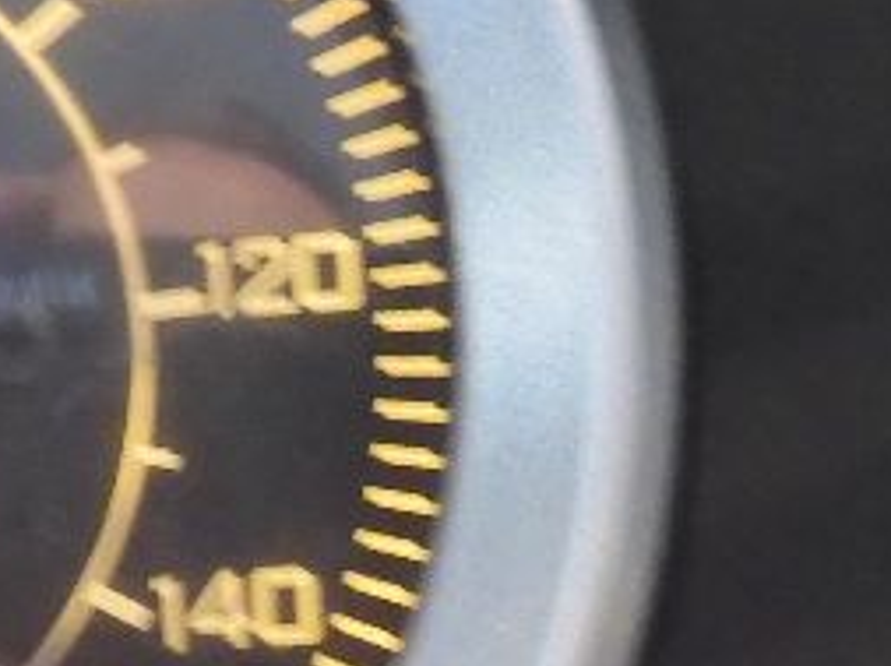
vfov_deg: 9.7
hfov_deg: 13.0
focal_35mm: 152
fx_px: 3907
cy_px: 670
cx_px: 518
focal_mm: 5.4
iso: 800
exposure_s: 1/5
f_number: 3.5
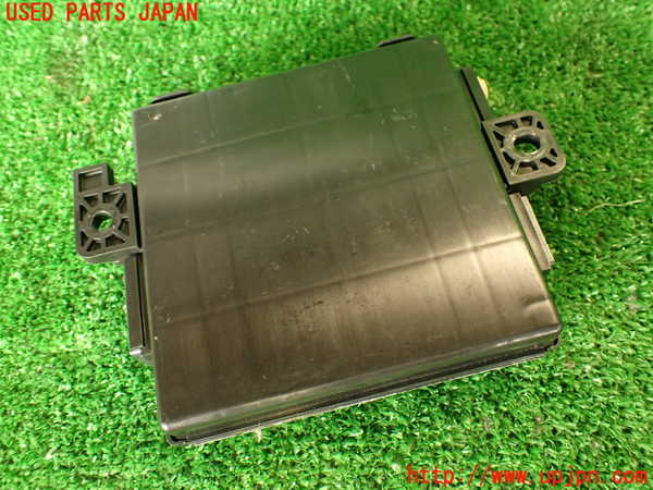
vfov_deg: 46.8
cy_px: 245
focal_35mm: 30
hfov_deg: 60.0
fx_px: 566
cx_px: 326
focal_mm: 5.4
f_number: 2.3
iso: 320
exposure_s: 1/30
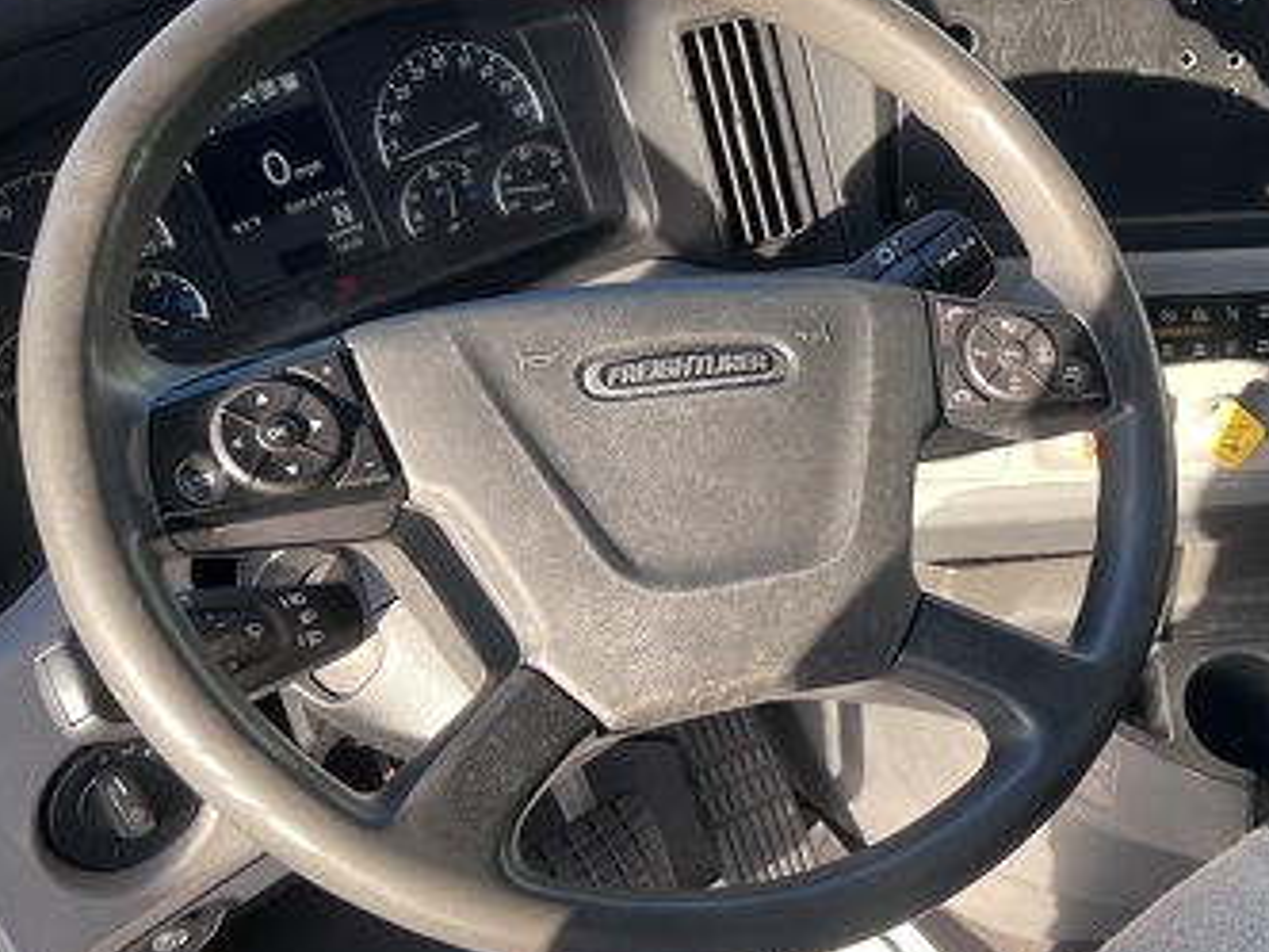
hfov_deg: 38.7
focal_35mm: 47
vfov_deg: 30.8
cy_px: 401
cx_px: 1043
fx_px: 1723
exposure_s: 1/121
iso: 32
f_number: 1.5
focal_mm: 5.7
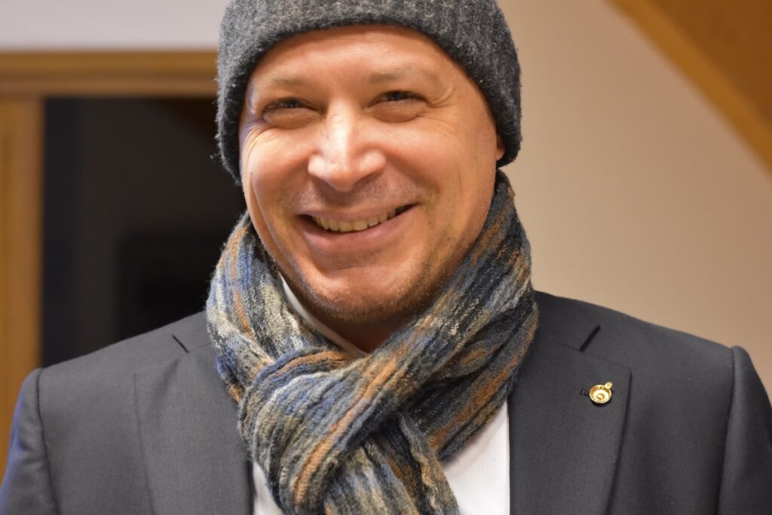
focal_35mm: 75
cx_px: 386
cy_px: 258
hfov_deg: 27.0
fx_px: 1608
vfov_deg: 18.2
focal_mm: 50
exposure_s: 1/60
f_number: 4
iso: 3200
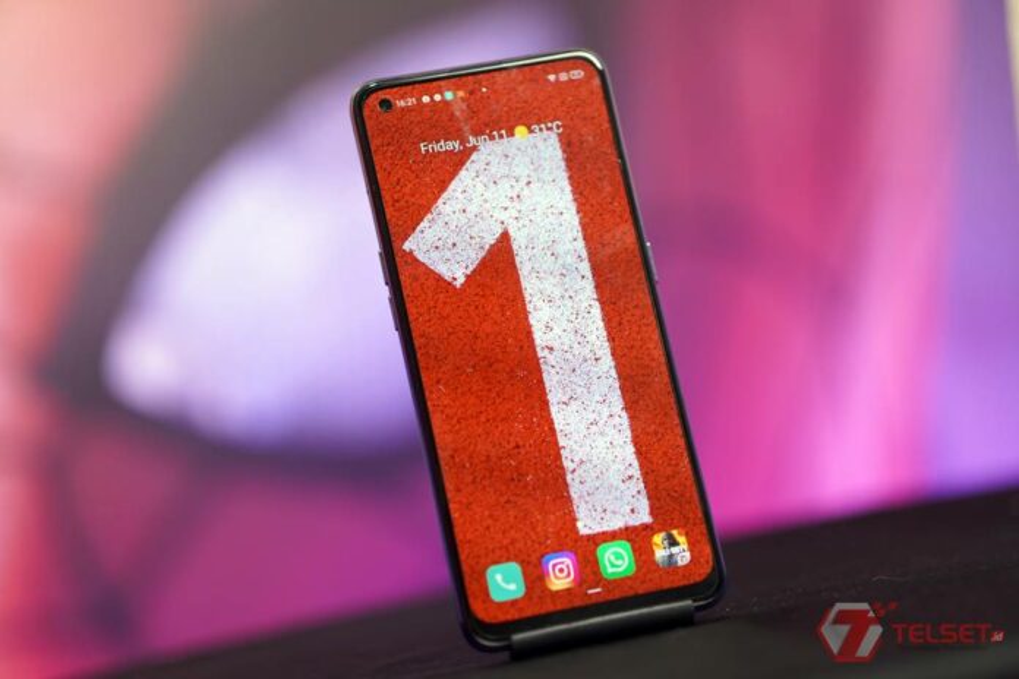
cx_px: 510
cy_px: 340
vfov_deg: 16.3
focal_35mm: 84
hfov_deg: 24.2
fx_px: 2377
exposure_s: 1/100
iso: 250
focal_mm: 56
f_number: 1.4
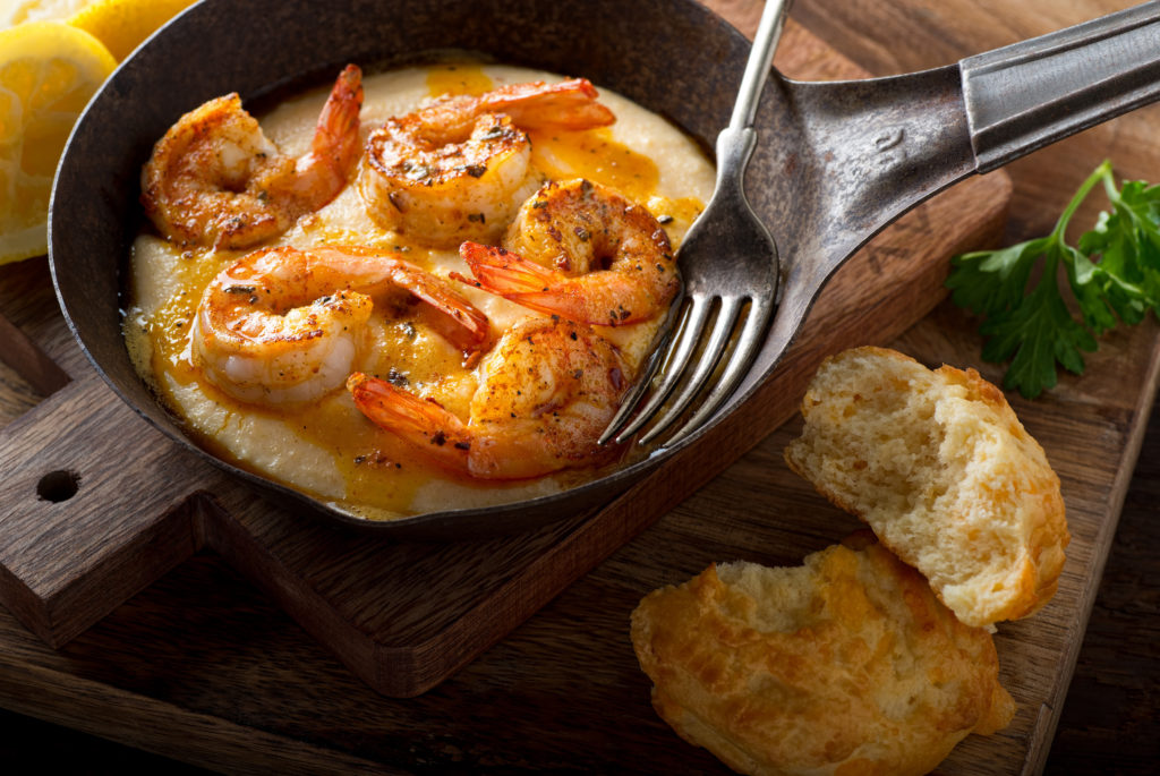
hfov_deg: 22.6
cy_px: 388
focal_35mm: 90
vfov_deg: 15.2
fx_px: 2903
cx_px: 580
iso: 100
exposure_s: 1/250
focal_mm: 90
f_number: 14
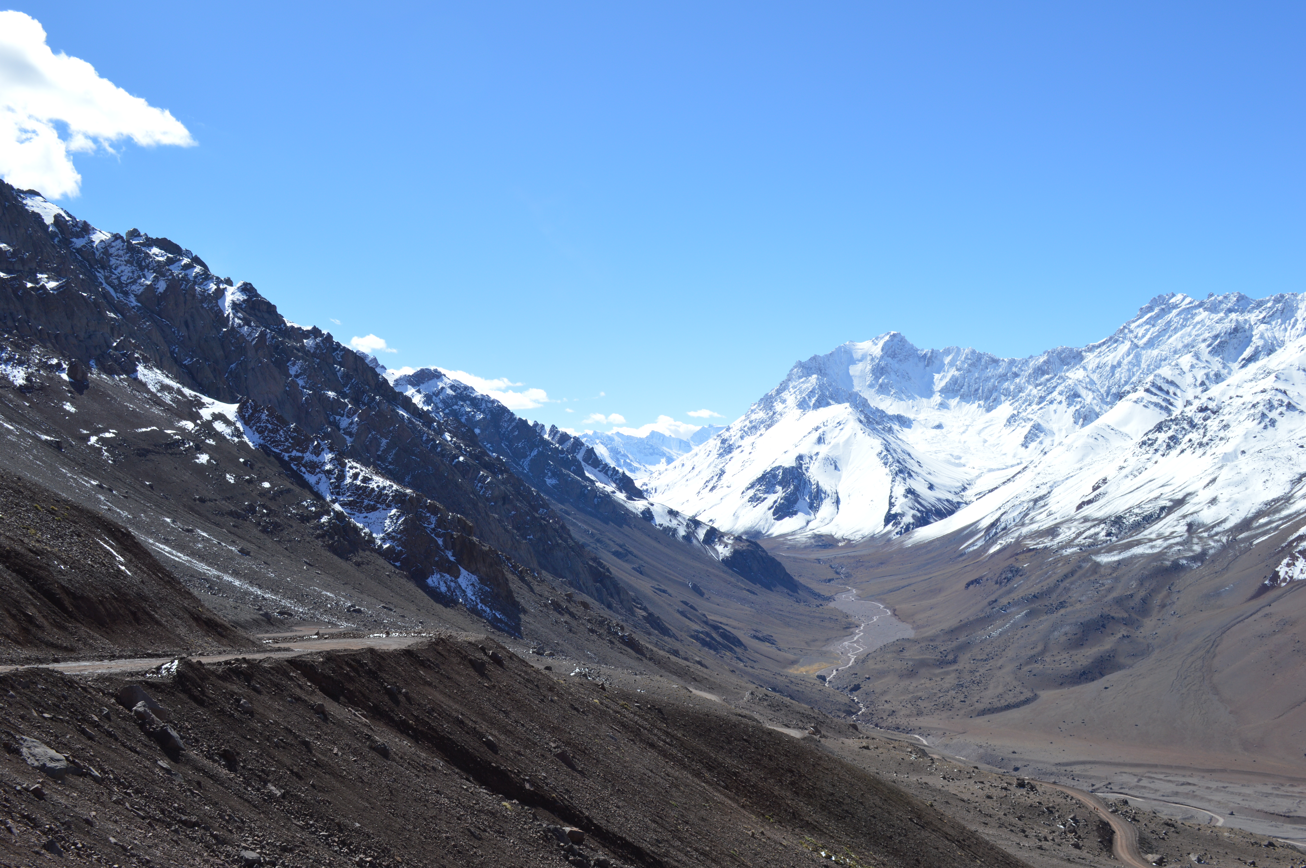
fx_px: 1305
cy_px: 434
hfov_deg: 53.2
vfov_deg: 36.8
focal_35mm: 36
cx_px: 653
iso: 100
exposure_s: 1/250
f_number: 8
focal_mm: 24
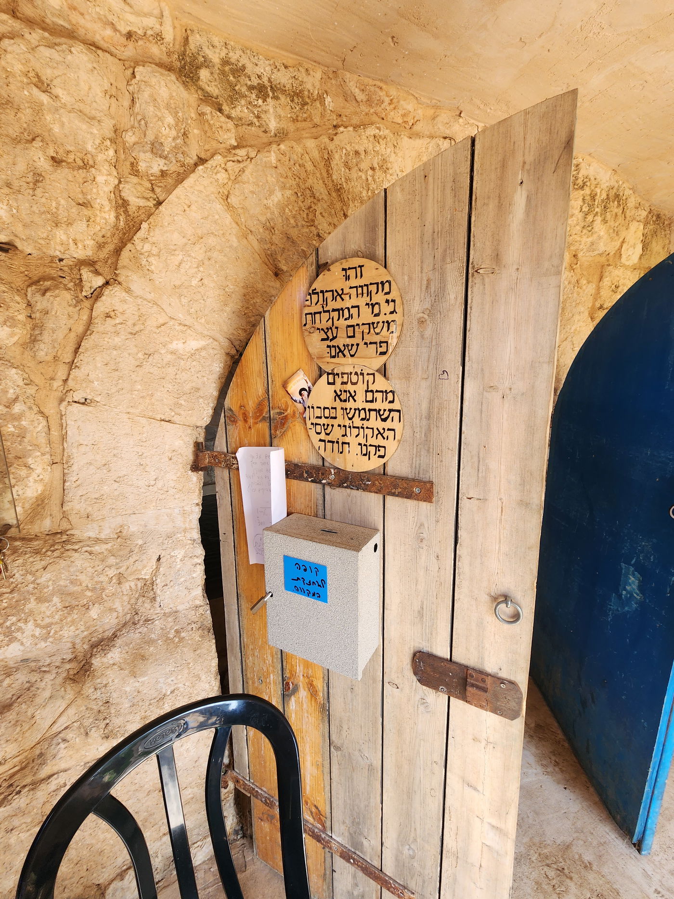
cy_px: 450
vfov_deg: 106.2
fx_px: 337
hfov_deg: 89.9
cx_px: 337
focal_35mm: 13
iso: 80
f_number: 2.2
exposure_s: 1/100
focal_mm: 2.2
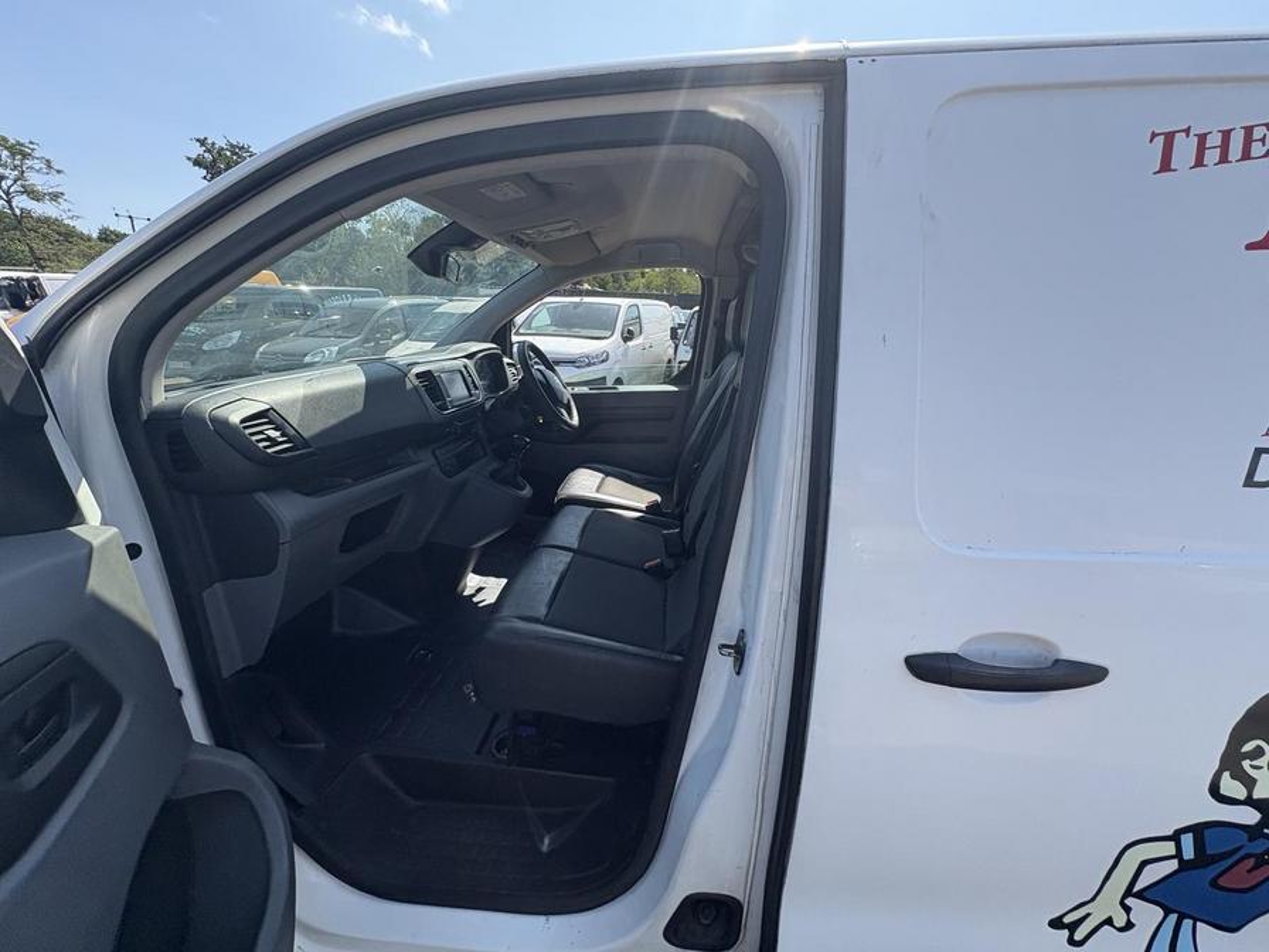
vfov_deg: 85.7
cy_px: 476
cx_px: 634
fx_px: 513
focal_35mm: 14
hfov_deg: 102.1
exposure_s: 1/495
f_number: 2.2
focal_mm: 2.22
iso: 40
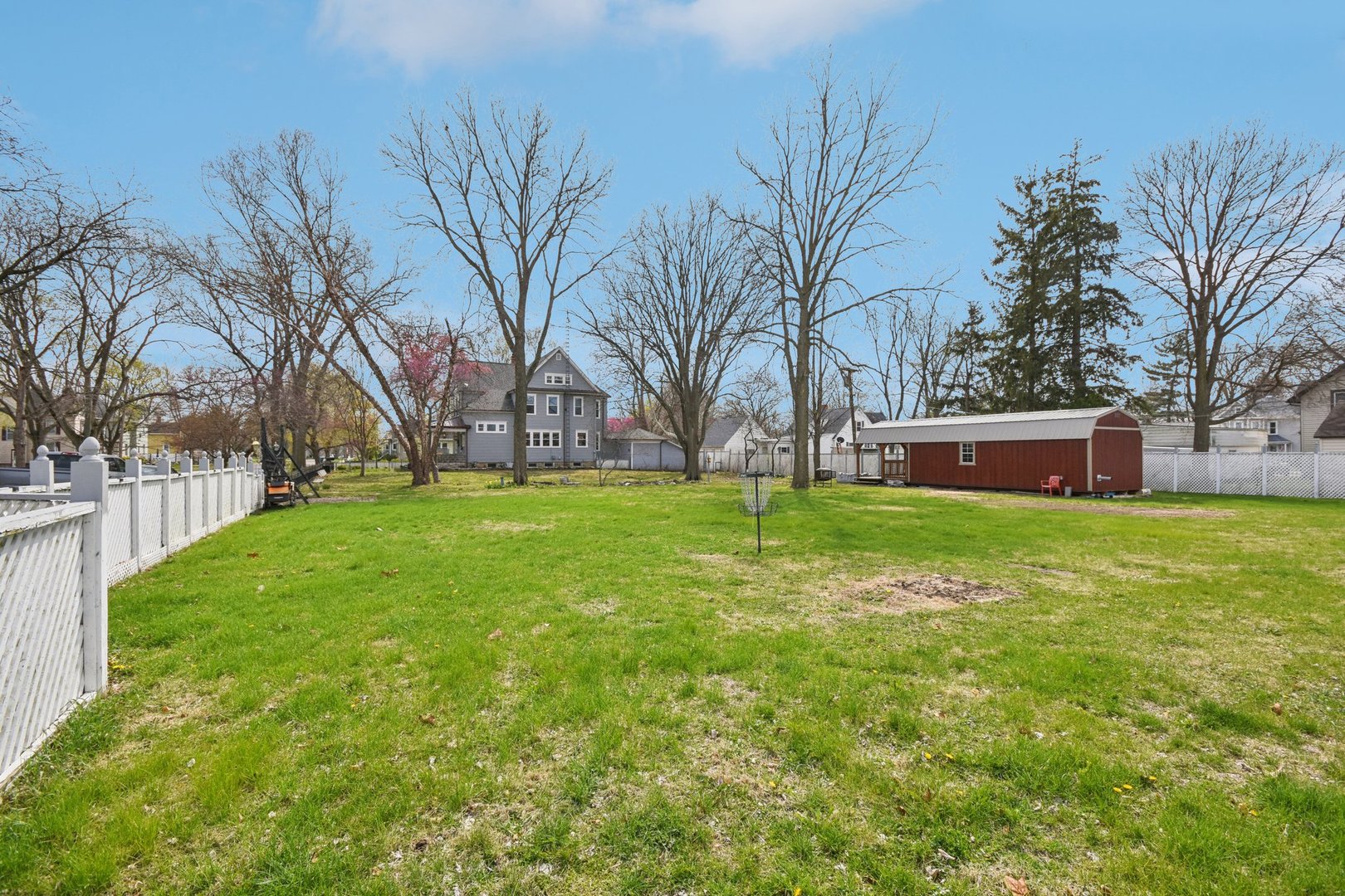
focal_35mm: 15
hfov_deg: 100.4
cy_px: 448
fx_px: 560
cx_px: 672
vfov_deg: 77.3
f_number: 8
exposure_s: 1/800
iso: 400
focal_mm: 10
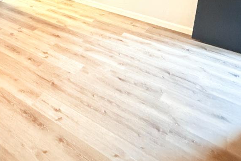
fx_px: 254
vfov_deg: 30.1
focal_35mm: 38
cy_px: -31
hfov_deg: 48.8
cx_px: 61
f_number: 2.2
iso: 2500
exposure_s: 1/24
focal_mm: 2.22
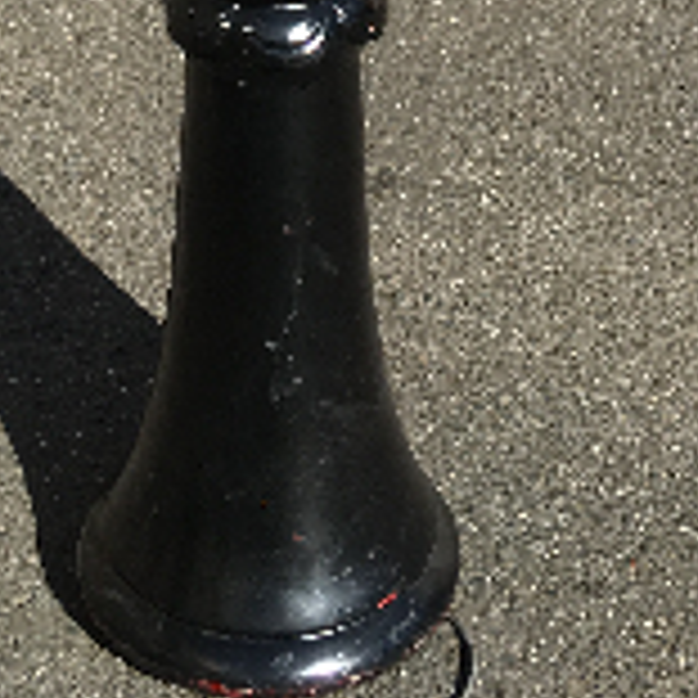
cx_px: 320
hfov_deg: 16.4
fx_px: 2418
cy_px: -653
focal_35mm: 106
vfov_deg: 14.1
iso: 25
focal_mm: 4.15
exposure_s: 1/1183
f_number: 2.2
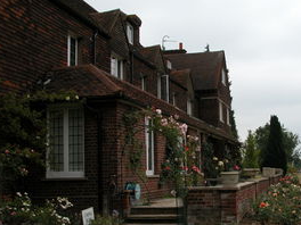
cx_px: 215
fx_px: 461
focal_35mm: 53
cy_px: 124
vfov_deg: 27.5
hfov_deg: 35.6
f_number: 5
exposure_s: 1/228
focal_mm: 9
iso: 100
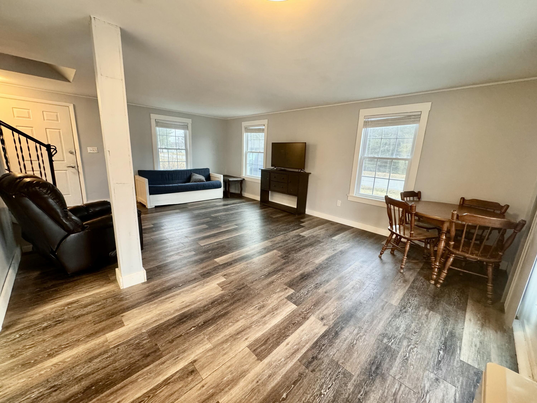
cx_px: 268
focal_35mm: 14
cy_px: 202
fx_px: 217
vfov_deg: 85.7
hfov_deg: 102.1
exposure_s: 1/60
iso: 320
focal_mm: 2.22
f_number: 2.2
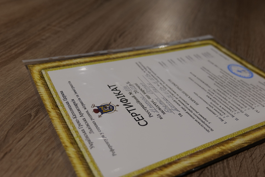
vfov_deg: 35.0
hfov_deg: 50.6
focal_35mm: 38
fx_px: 280
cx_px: 143
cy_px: 92
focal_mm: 35
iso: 100
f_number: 4.4
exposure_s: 1/60
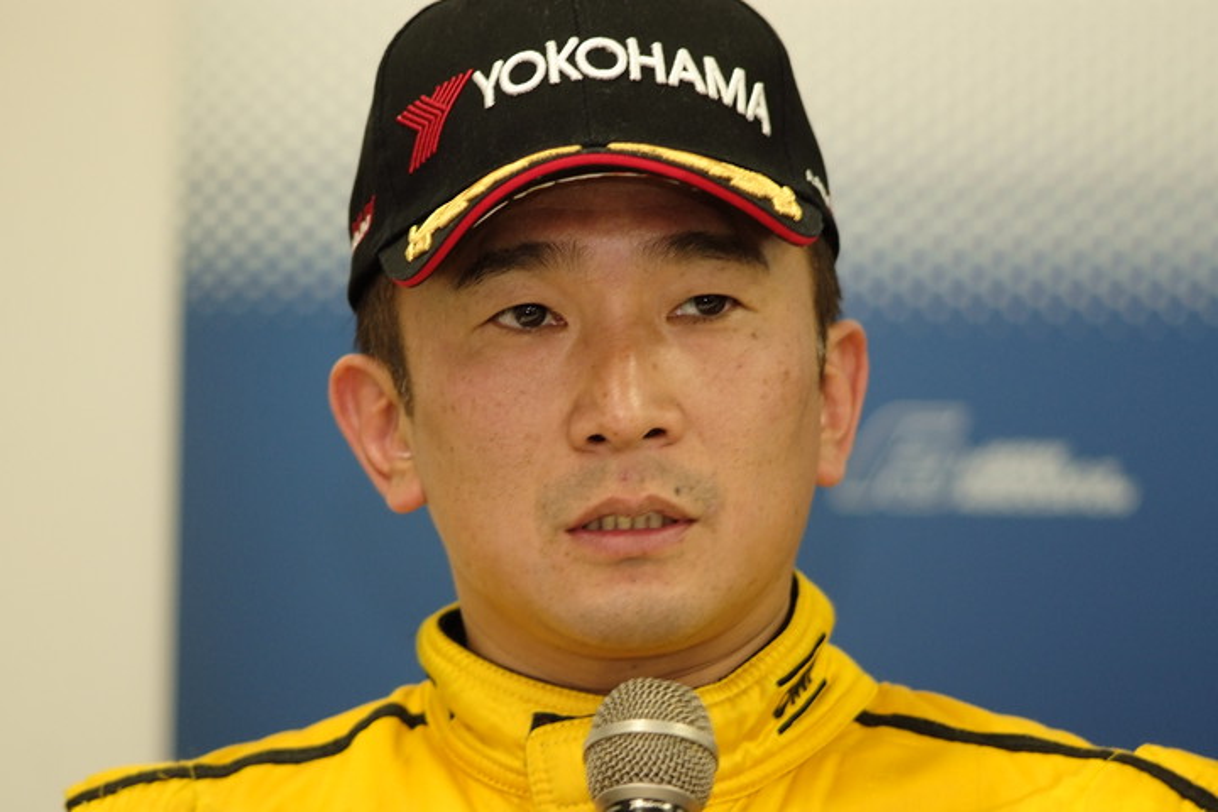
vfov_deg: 5.1
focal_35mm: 270
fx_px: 9134
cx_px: 609
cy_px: 406
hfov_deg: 7.6
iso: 800
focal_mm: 180
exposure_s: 1/125
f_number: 2.8
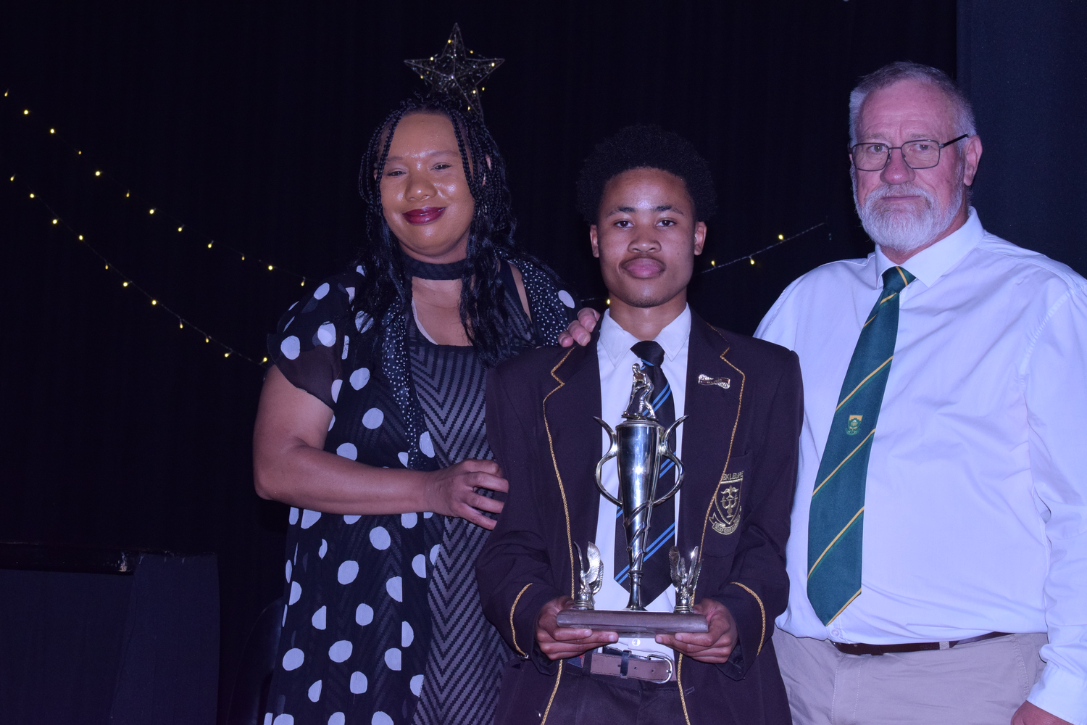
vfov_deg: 16.6
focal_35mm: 82
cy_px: 362
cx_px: 544
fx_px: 2491
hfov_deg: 24.6
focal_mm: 55
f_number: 8
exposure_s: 1/60
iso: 1000
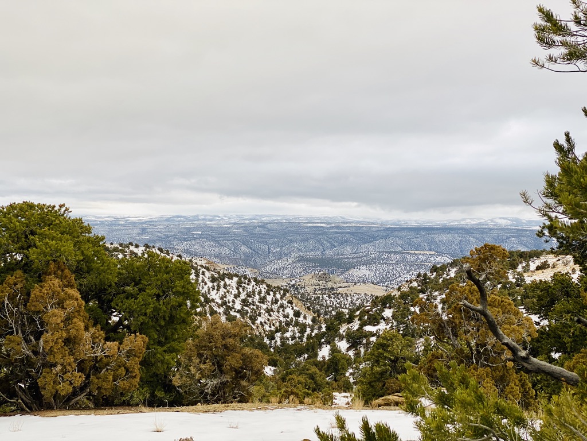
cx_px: 294
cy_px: 220
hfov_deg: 36.8
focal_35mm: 52
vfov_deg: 28.0
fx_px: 882
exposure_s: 1/141
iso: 20
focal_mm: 6
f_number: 2
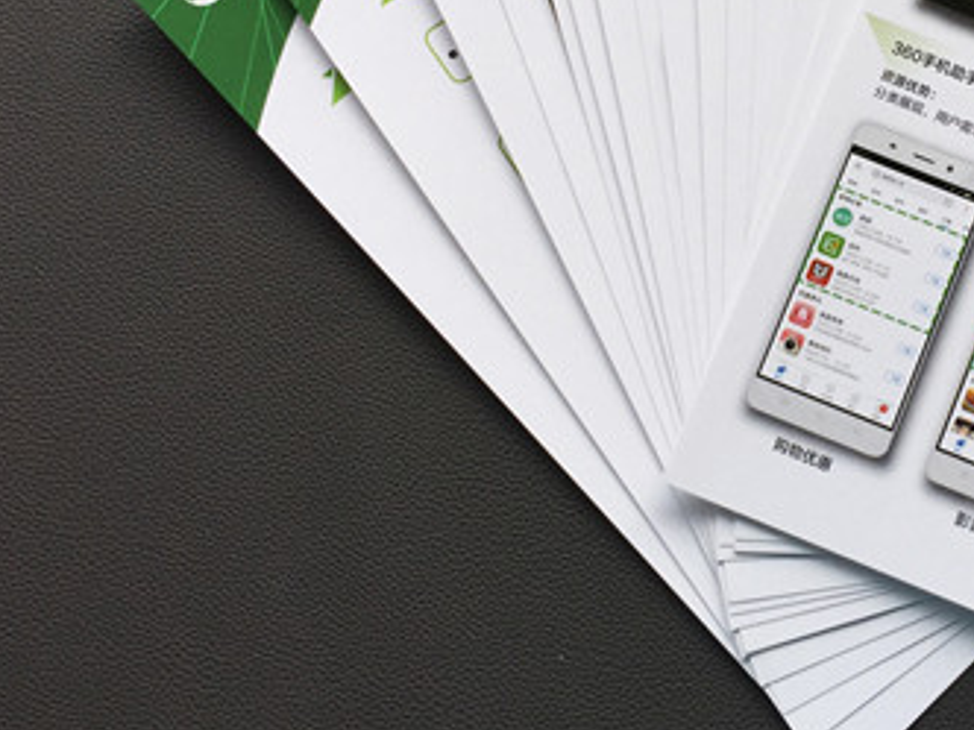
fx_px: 1941
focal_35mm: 69
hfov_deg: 27.0
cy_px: 103
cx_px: 909
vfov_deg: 20.9
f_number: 2.2
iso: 32
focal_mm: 4.15
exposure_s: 1/119
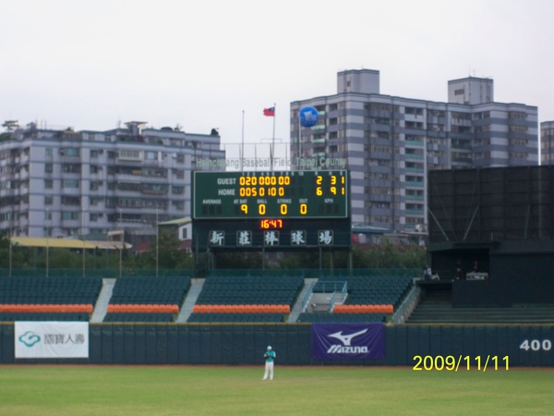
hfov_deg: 18.7
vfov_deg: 14.1
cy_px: 208
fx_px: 1680
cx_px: 277
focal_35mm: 105
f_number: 5.7
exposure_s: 1/30
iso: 250
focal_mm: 18.8
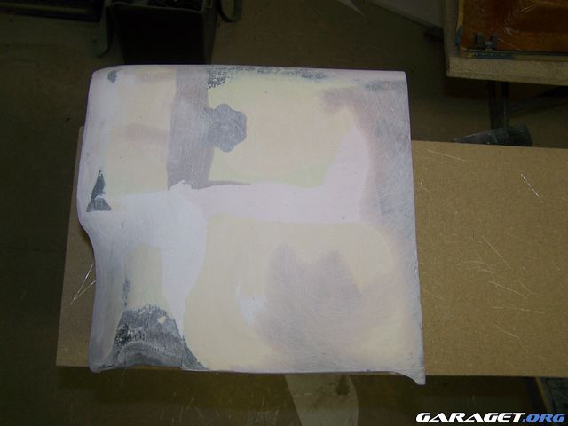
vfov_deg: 37.7
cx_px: 284
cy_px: 213
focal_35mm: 38
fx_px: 624
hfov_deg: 49.0
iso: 80
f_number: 2.8
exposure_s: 1/60
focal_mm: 6.3
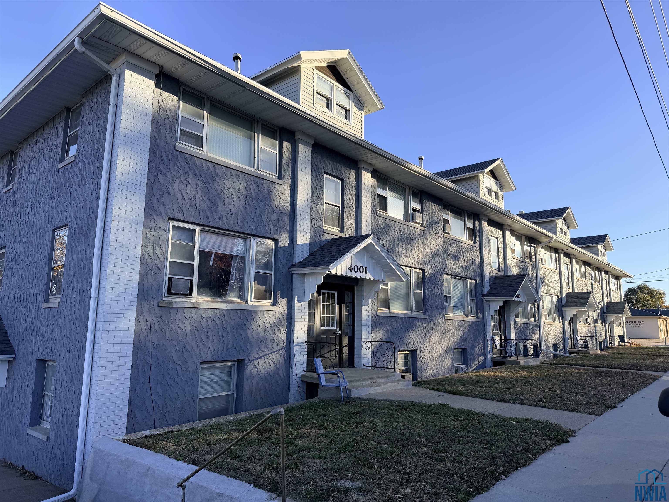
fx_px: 464
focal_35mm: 24
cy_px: 251
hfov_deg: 71.6
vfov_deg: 56.8
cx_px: 334
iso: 80
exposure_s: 1/1727
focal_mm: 6.76
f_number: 1.78
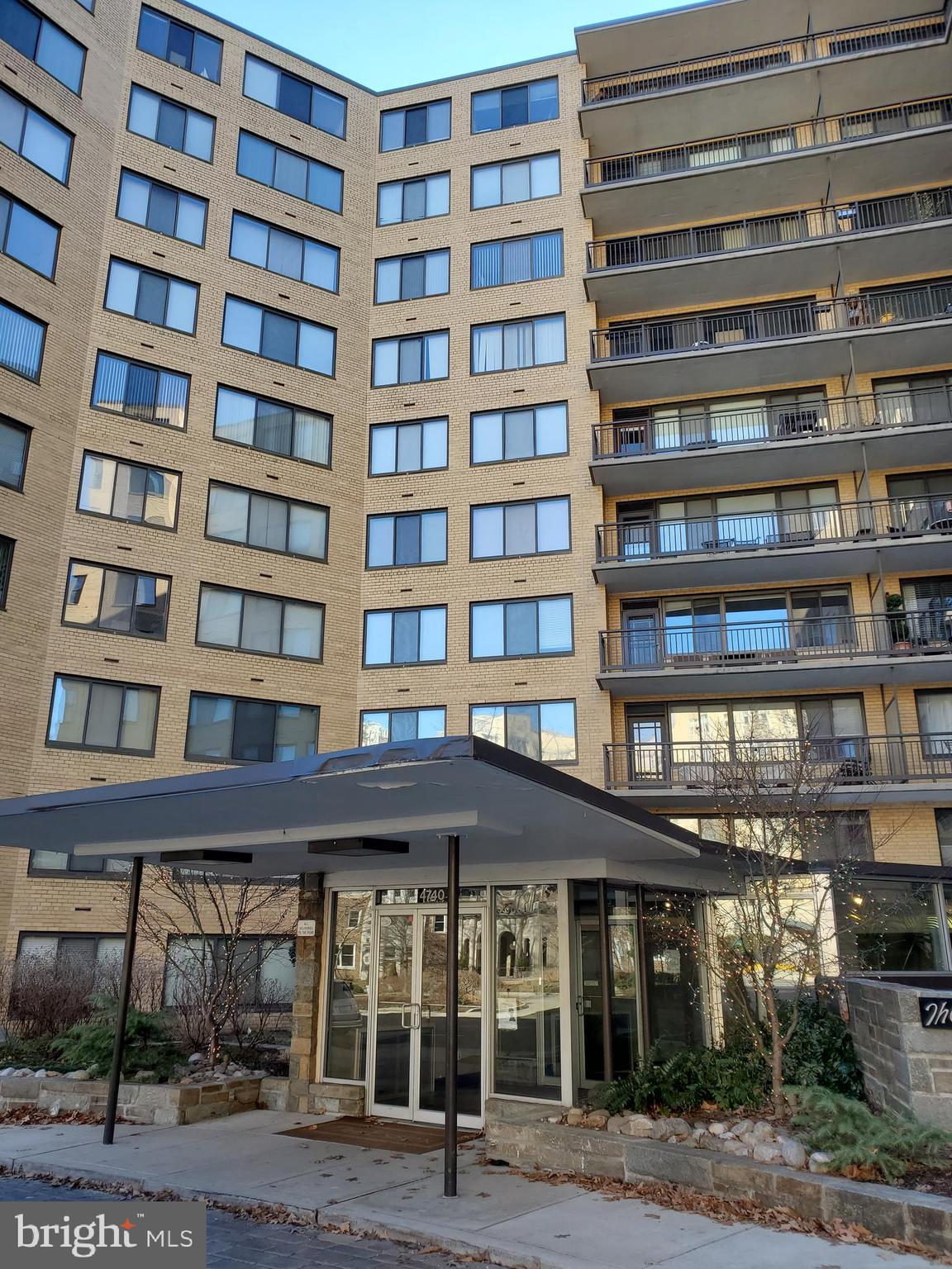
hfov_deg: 53.1
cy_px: 634
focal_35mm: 26
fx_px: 953
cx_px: 476
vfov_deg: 67.3
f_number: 2.4
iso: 50
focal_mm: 4.3
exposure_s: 1/307
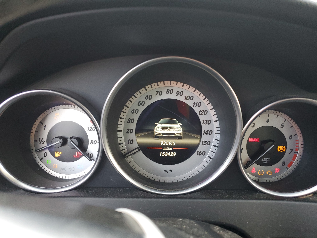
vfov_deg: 53.1
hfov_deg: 67.3
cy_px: 119
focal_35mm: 26
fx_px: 238
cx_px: 158
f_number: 1.5
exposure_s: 1/60.2
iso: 139
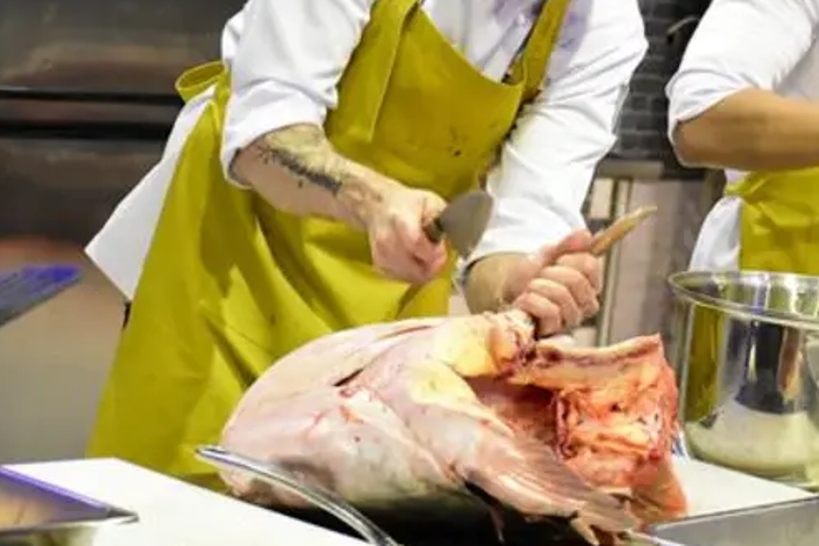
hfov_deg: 17.1
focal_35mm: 119
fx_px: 2707
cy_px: 126
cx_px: 614
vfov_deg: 11.5
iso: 5000
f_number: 4.8
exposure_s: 1/250
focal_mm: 50
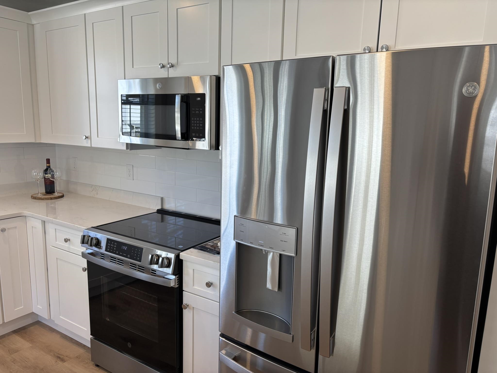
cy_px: 186
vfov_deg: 53.1
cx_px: 248
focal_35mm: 26
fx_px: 373
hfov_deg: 67.3
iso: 64
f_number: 1.6
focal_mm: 5.96
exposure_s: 1/120
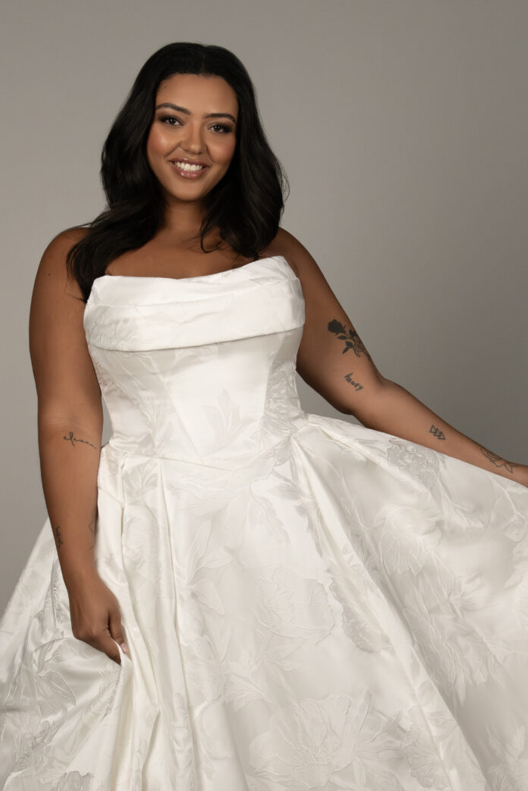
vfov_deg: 30.4
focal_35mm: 66
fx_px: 1452
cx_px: 207
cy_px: 490
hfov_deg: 20.6
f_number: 7.1
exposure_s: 1/2000
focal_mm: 36
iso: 2000
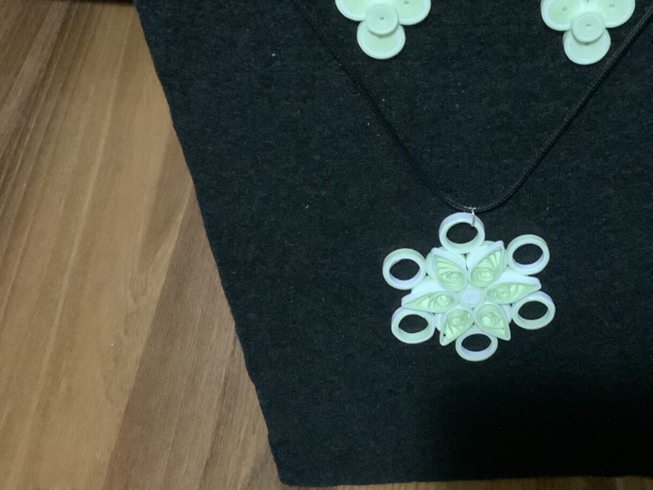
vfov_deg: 24.0
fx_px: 1151
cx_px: 468
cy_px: 209
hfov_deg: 31.3
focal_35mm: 61
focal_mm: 3
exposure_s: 1/15
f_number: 1.8
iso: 500
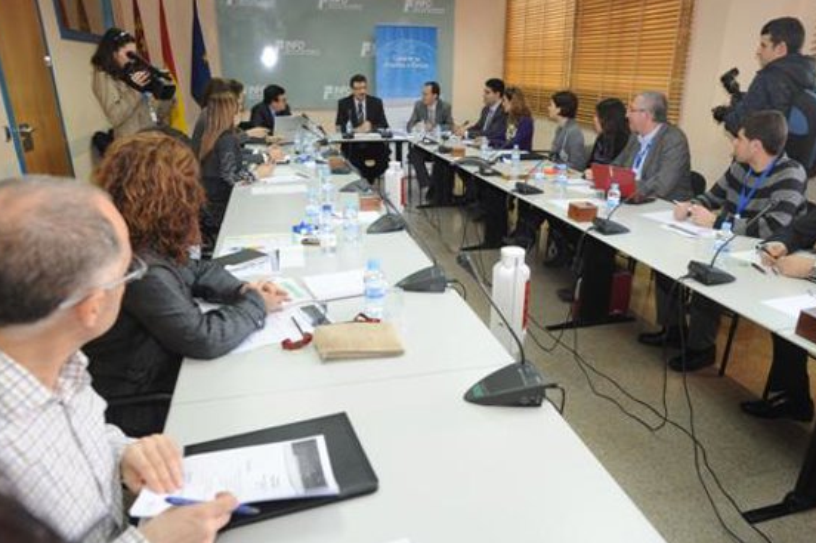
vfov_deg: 51.2
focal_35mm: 25
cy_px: 291
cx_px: 443
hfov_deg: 71.4
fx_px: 566
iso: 640
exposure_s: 1/60
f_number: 4.5
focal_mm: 20
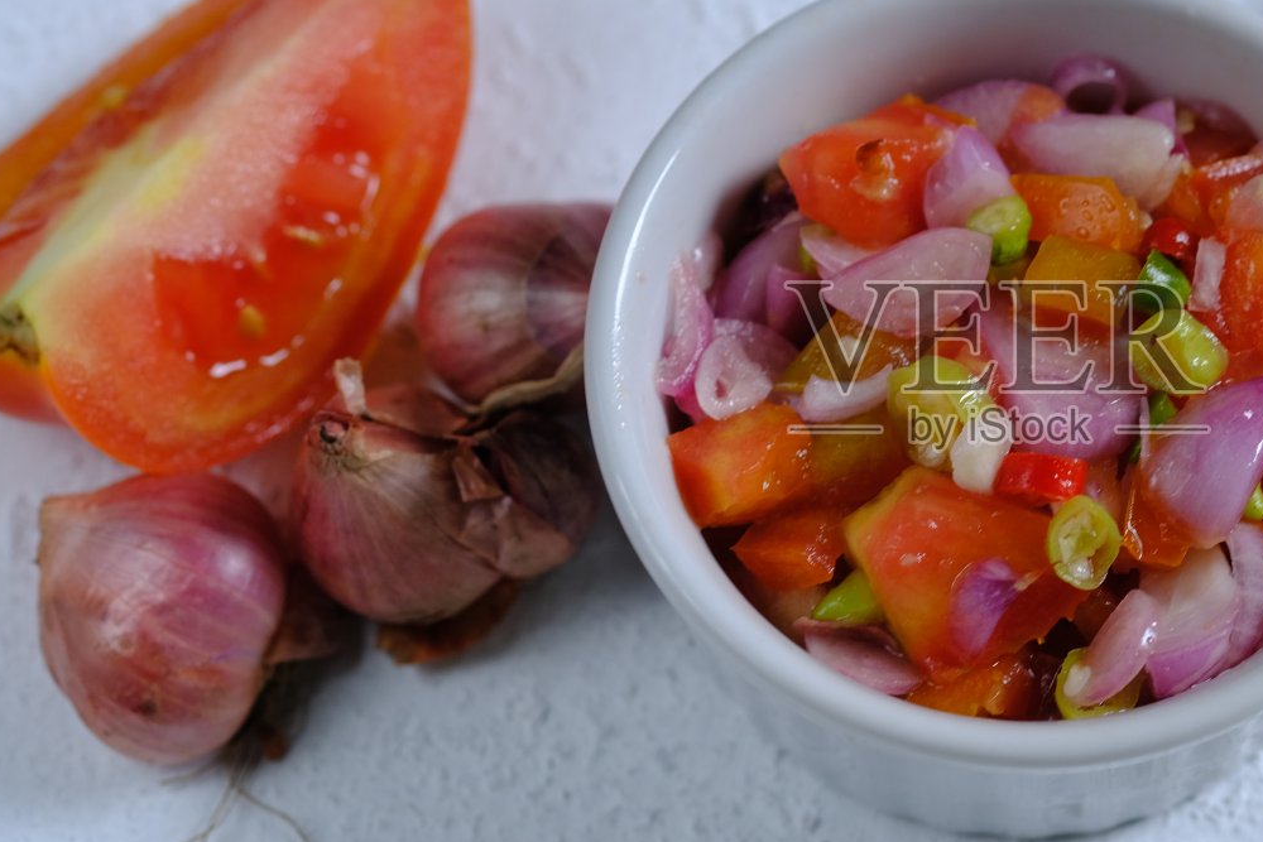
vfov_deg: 9.5
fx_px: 5052
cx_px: 998
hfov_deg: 14.2
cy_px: 368
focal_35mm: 144
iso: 320
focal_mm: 60
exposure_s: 1/105
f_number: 3.6
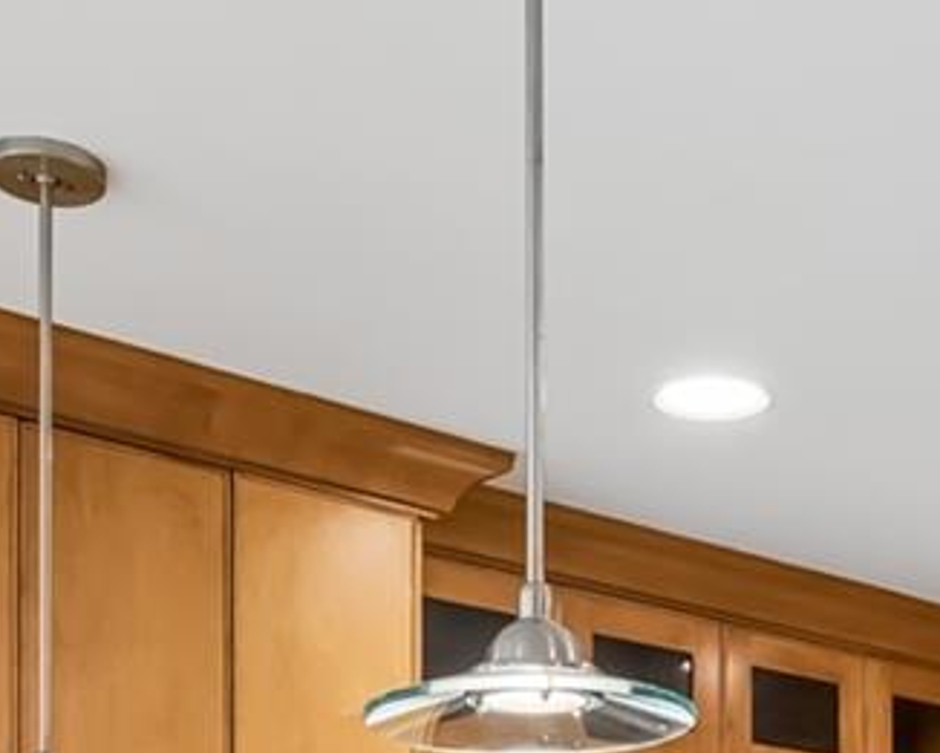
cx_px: 732
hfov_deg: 27.0
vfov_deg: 19.4
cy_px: 1119
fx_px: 1920
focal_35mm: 69
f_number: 7.1
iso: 100
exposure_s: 1/10
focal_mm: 10
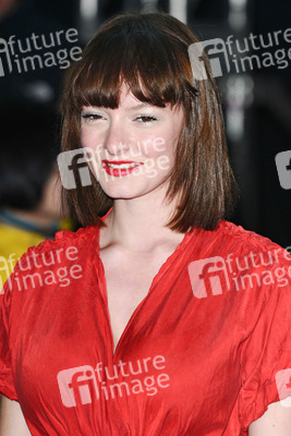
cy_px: 218
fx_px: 3362
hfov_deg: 5.0
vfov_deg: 7.4
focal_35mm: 278
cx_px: 146
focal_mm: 185
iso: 320
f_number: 4.5
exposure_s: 1/200
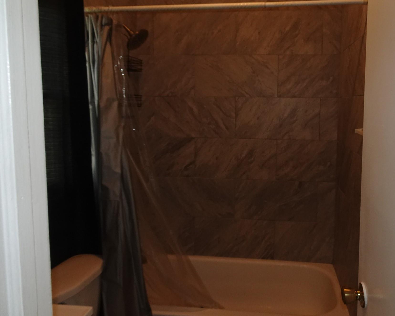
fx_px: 339
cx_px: 244
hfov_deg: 59.7
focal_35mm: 29
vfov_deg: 49.8
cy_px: 136
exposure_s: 1/30
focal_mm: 4.25
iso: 250
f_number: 3.5
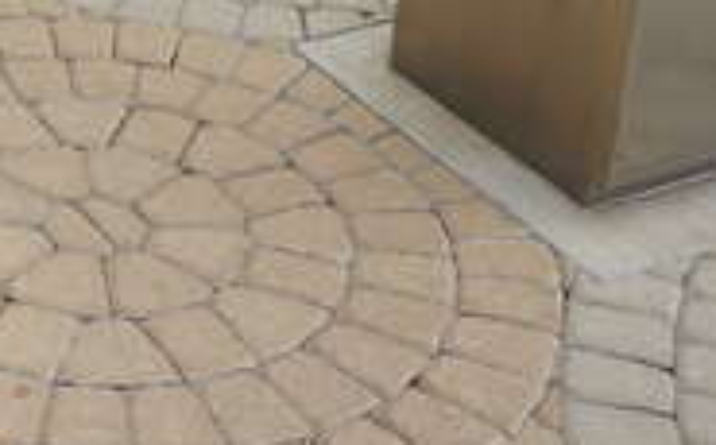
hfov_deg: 19.0
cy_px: -335
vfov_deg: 11.5
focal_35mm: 106
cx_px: -35
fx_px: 2065
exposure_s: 1/100
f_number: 10
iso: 100
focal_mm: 16
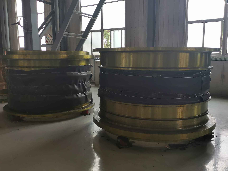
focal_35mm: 32
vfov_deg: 44.2
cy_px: 86
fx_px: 211
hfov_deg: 56.8
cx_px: 114
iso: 100
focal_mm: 5.58
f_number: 1.8
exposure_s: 1/100
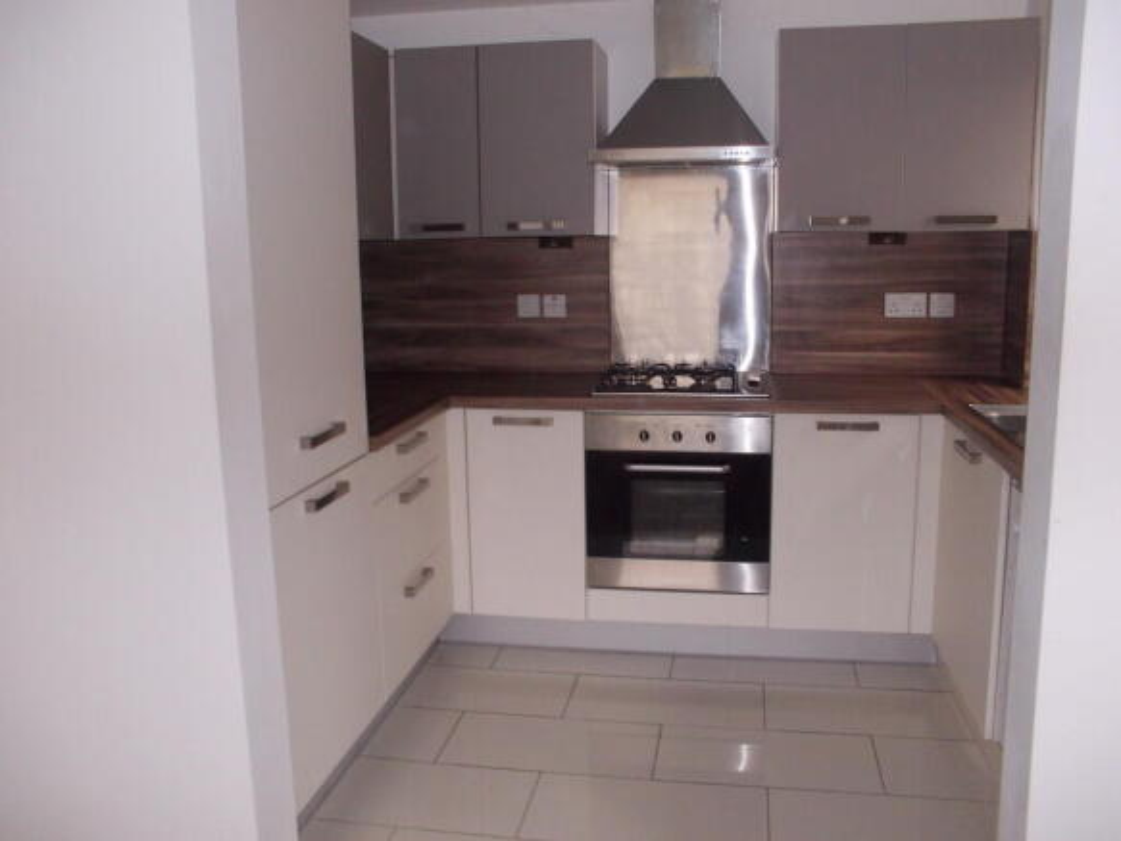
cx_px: 560
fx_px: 939
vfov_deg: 48.2
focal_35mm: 29
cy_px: 420
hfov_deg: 61.7
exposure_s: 1/25
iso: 200
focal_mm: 4.1
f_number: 3.3
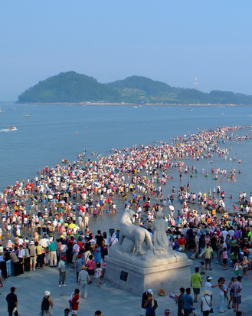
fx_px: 625
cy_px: 150
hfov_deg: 22.1
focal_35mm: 67
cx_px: 242
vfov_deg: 28.3
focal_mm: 28
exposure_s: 1/180
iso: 100
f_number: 6.7
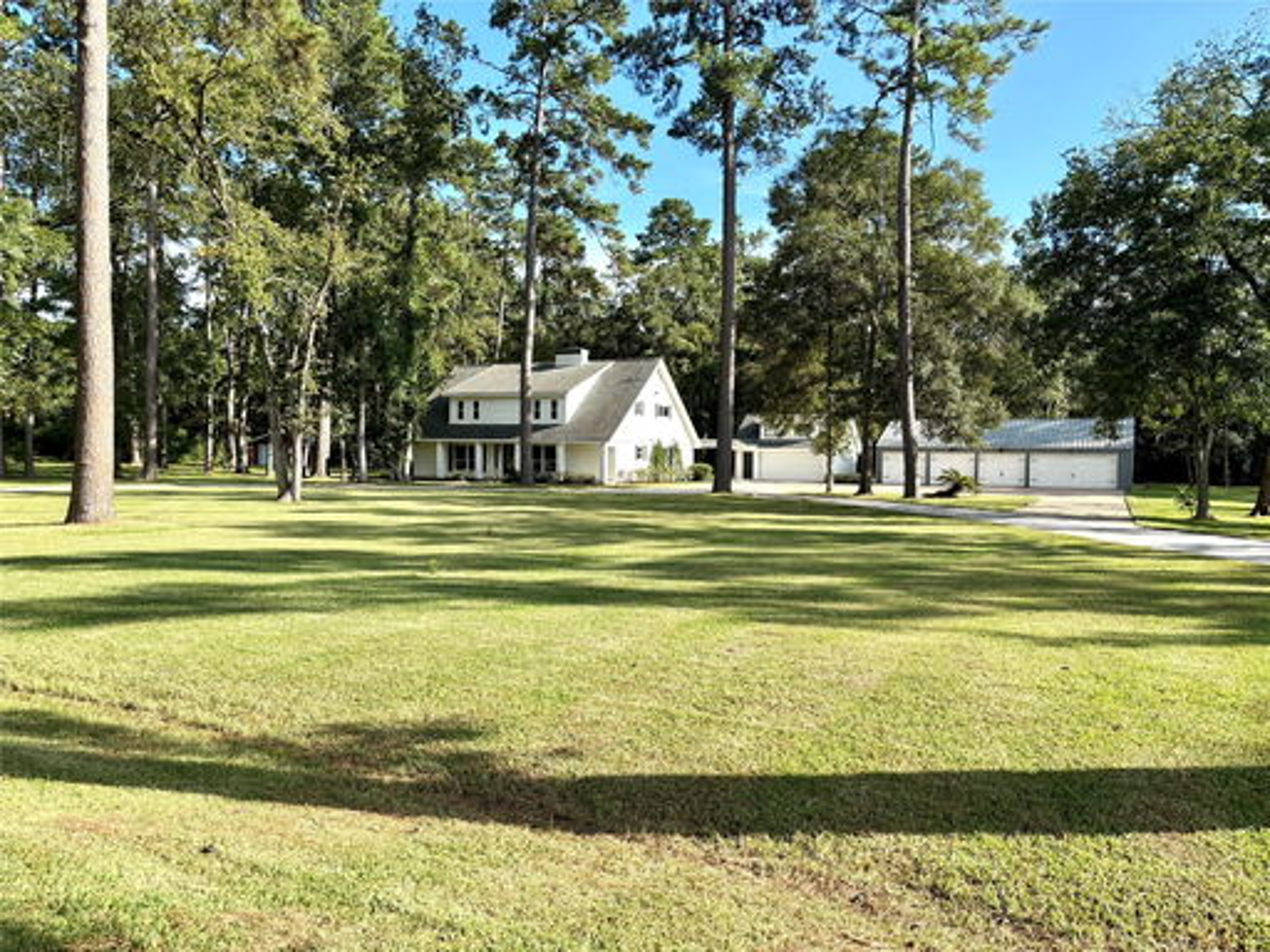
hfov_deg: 67.3
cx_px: 635
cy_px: 476
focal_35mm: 26
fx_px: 954
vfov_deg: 53.1
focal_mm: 5.96
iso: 50
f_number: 1.6
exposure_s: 1/1362
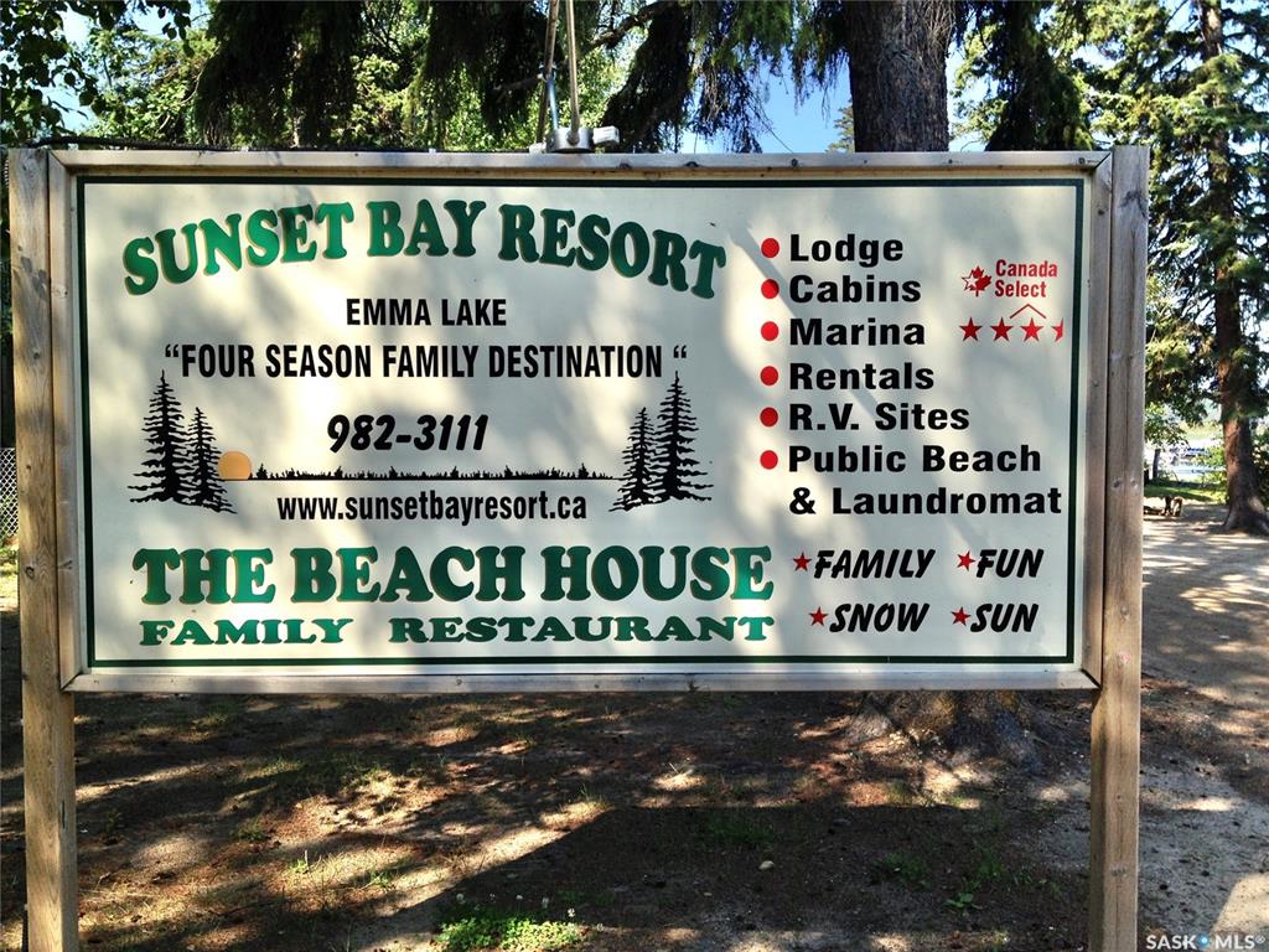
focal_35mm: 35
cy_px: 476
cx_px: 634
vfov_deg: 40.7
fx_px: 1283
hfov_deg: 52.6
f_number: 2.4
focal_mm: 4.28
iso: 50
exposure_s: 1/951
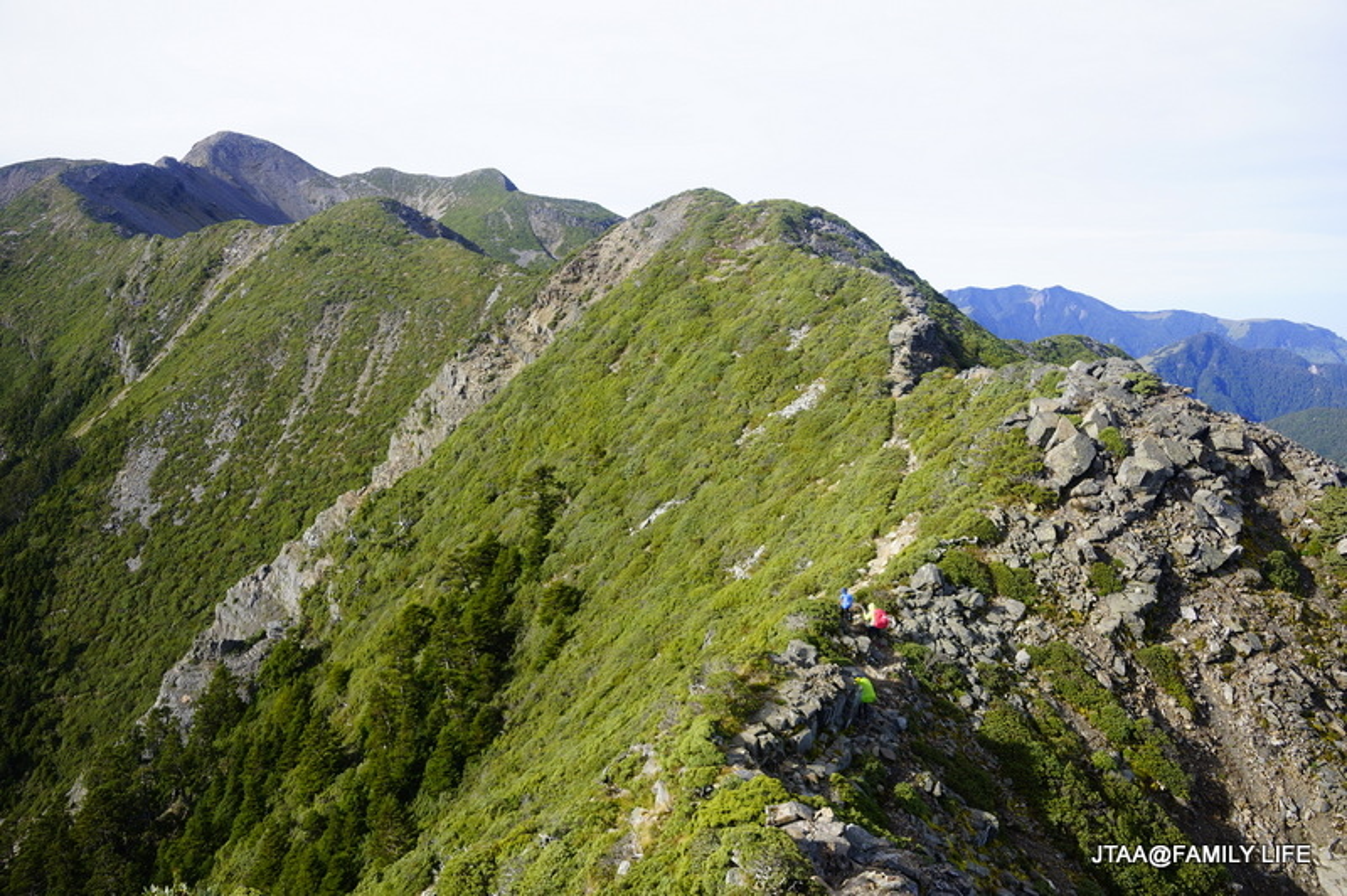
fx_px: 1009
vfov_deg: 47.9
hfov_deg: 67.4
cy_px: 448
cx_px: 674
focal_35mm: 27
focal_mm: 18
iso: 100
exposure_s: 1/640
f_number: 4
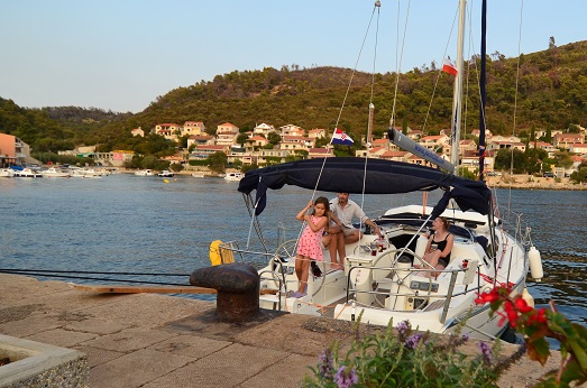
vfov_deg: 42.0
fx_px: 504
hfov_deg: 59.4
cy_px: 218
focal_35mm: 31
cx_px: 378
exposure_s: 1/640
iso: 640
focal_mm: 12
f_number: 4
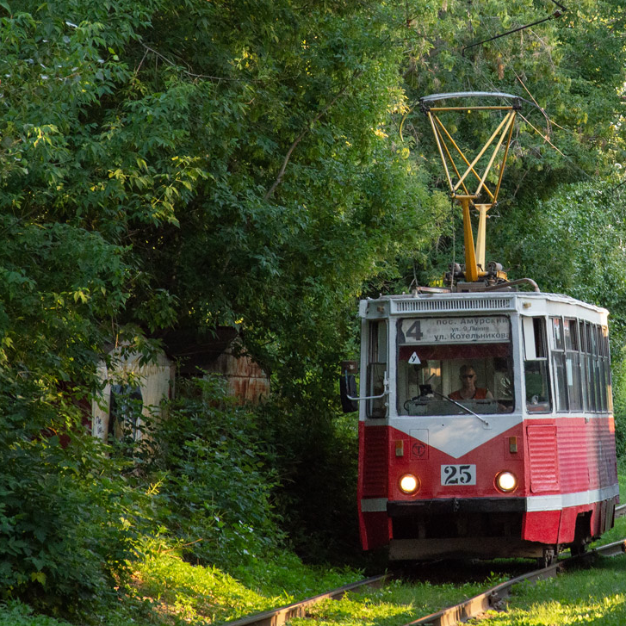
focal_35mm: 276
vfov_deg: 6.3
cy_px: 254
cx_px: 497
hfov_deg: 6.3
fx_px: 5644
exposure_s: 1/320
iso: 800
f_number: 7.1
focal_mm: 105
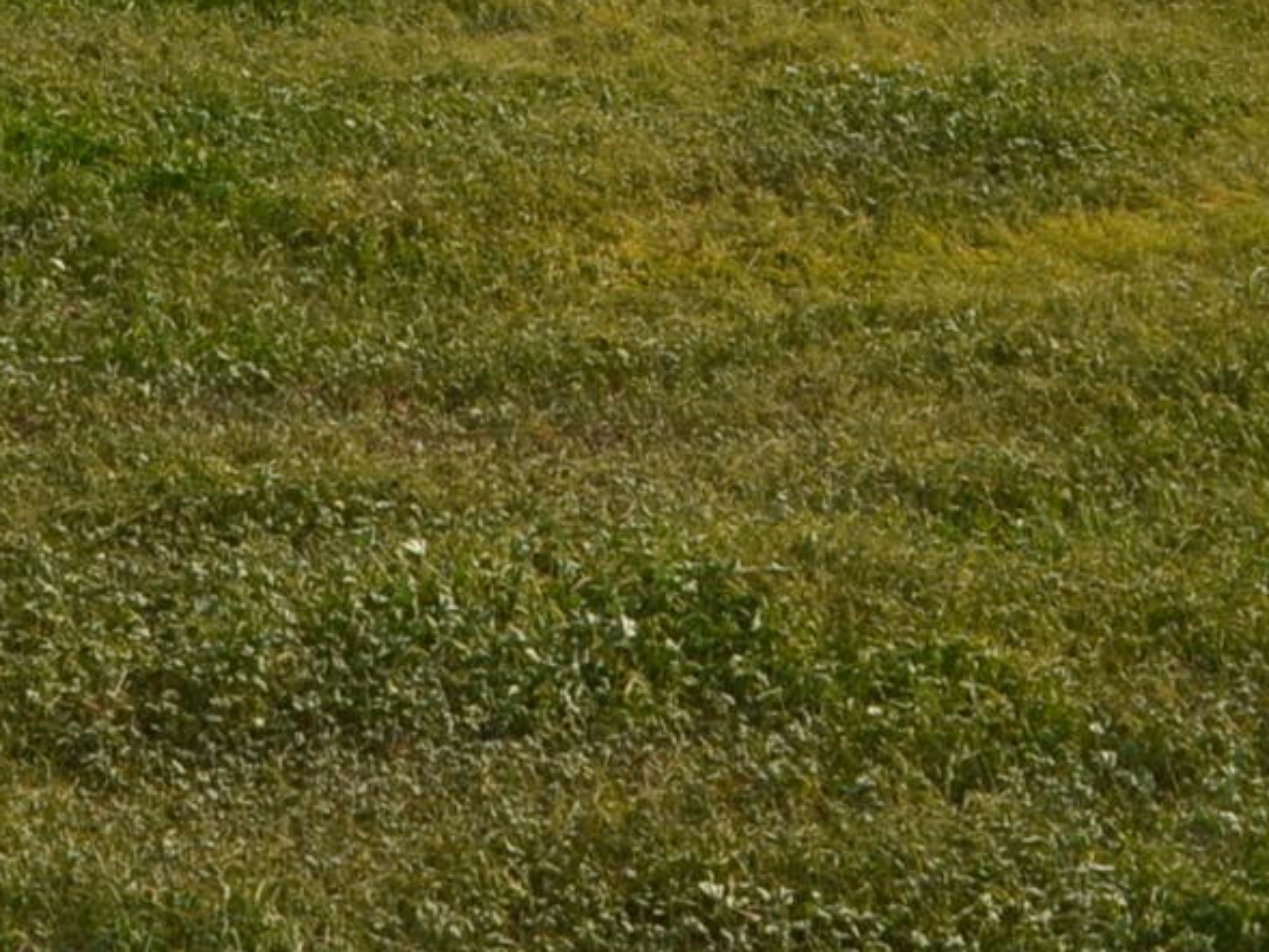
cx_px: 692
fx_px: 4840
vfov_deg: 10.4
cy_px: -936
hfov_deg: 14.9
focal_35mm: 132
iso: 100
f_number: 10
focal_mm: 18
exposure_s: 1/250
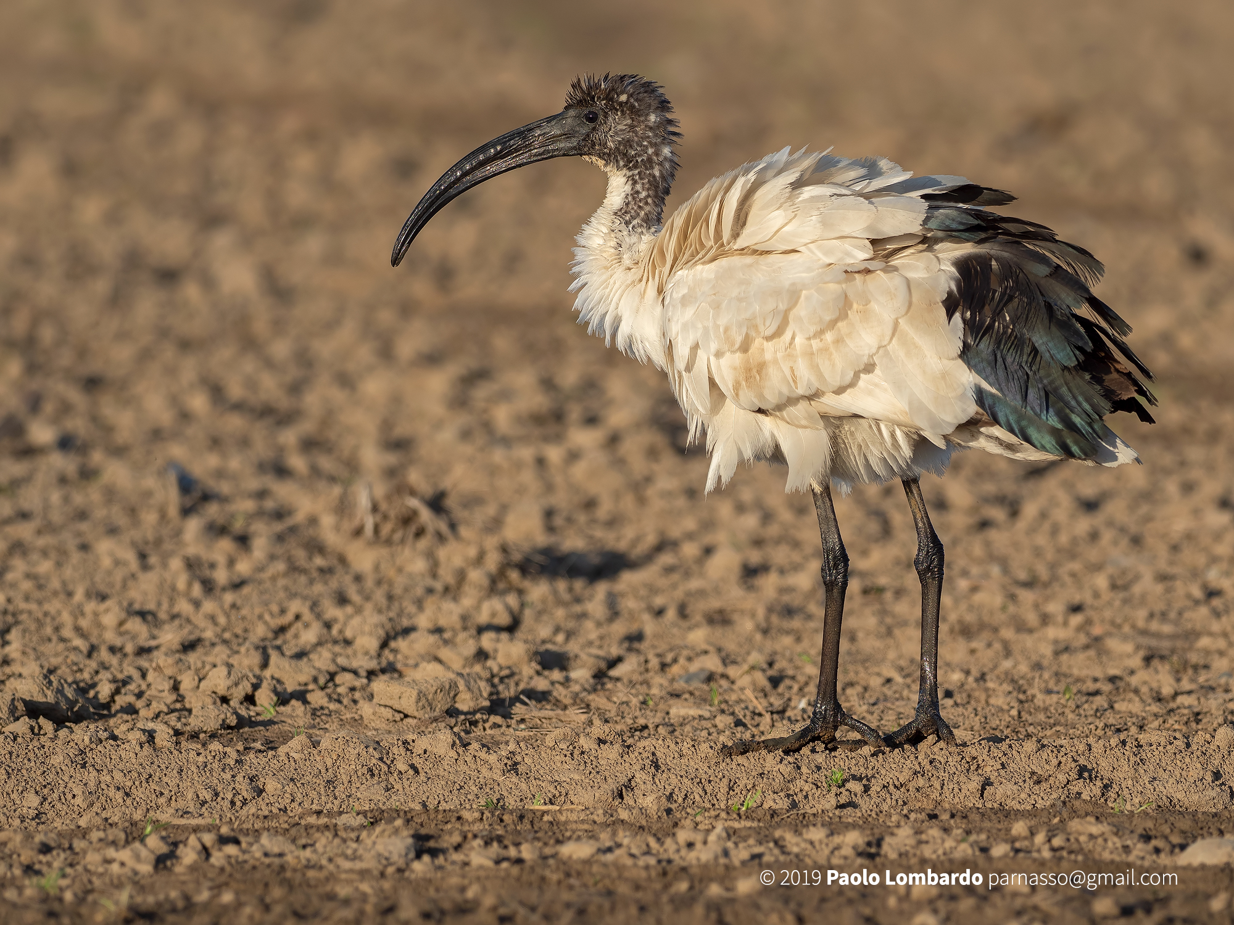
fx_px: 21425
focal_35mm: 601
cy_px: 462
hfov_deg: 3.3
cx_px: 617
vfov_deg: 2.5
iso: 200
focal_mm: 300
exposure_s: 1/1600
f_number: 4
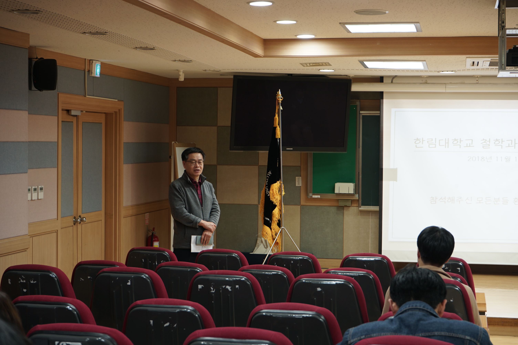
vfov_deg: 19.4
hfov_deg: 28.9
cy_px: 172
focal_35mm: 70
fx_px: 1006
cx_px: 259
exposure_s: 1/13
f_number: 10
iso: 400
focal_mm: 70
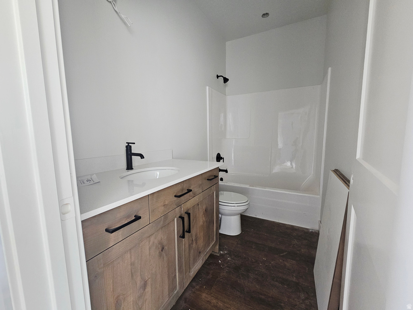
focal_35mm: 13
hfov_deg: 106.2
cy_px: 155
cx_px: 206
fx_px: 155
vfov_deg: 89.9
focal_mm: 2.2
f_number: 2.2
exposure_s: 1/40
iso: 320
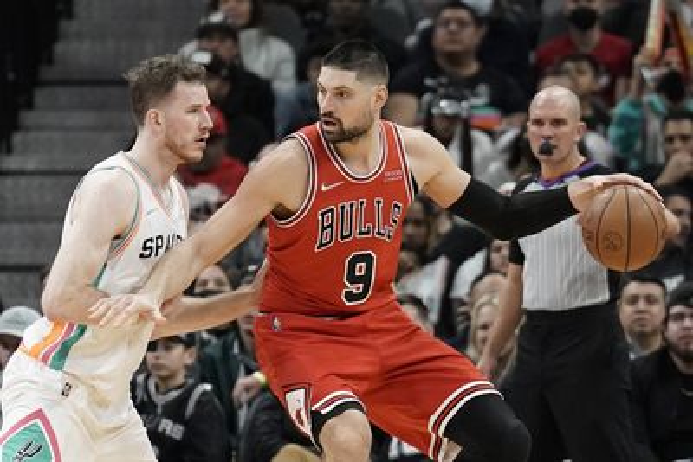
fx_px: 3851
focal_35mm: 200
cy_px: 231
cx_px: 346
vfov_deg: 6.9
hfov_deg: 10.3
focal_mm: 200
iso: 4000
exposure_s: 1/2000
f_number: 2.8
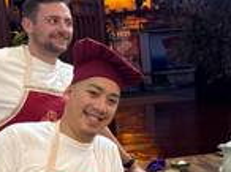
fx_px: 526
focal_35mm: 79
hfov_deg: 24.1
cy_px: 93
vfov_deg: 18.6
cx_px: 207
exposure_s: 1/50
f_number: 1.78
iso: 320
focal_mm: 6.76
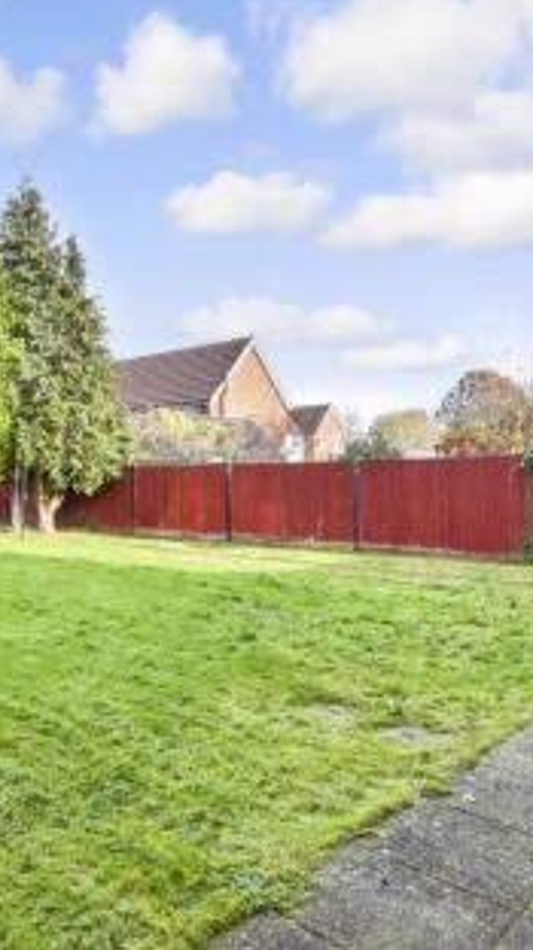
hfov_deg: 42.6
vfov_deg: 76.3
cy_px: 470
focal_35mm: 24
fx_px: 604
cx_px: 30
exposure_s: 1/200
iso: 320
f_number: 8
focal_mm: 10
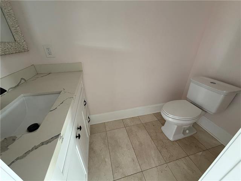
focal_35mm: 14
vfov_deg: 85.7
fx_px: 97
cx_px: 120
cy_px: 90
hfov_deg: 102.1
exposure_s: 1/78
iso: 320
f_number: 2.2
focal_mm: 2.22
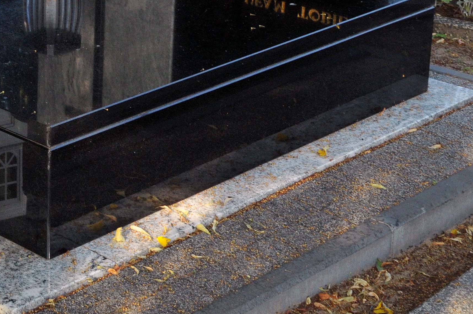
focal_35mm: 97
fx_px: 1273
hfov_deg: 20.0
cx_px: -56
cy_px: -72
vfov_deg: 13.6
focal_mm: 26
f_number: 10
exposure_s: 1/100
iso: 640
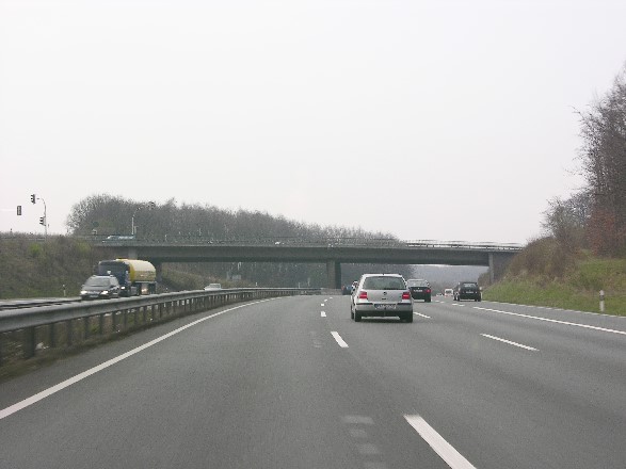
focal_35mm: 74
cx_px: 313
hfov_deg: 26.3
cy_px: 234
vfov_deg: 19.9
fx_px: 1338
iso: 50
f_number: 5.3
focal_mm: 18.8
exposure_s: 1/72.6
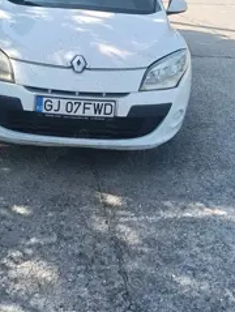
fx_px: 406
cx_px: 93
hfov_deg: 32.2
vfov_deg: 40.9
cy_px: 80
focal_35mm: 45
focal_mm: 3.98
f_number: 1.8
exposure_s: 1/284
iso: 50
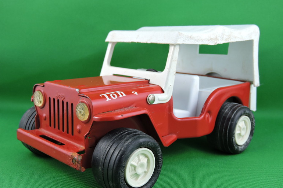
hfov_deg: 41.9
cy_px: 106
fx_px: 369
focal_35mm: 47
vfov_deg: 28.6
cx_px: 141
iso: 140
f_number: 4
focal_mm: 8.1
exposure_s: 1/30
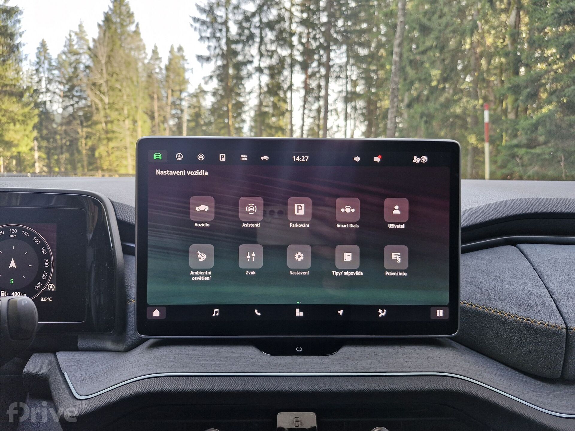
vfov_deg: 58.9
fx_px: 382
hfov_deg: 73.9
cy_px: 216
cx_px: 288
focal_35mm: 23
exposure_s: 1/100
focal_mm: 5.54
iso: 160
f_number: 1.8
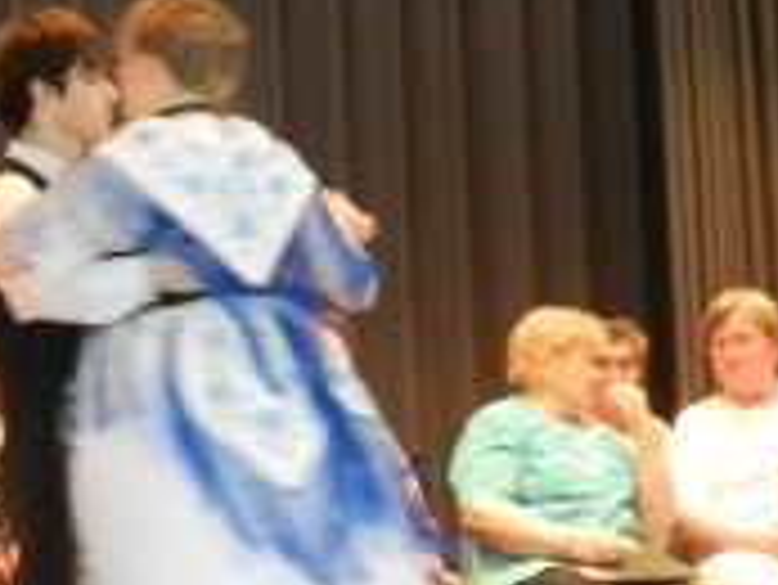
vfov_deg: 8.7
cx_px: -103
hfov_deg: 11.4
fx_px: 3823
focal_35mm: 170
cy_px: 194
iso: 800
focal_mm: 8.1
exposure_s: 1/25
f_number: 4.2
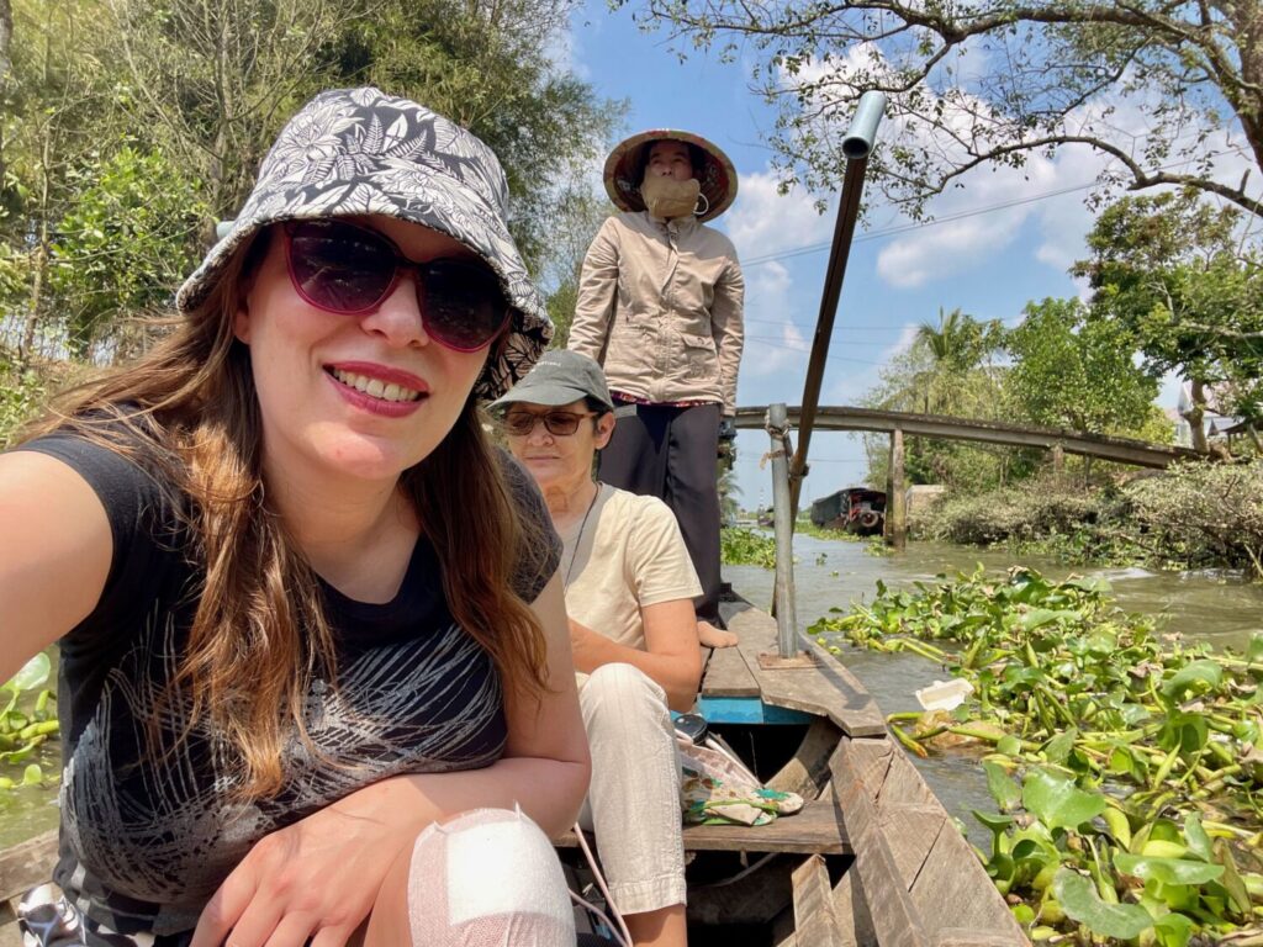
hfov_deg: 73.9
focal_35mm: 23
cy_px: 474
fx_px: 839
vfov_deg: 58.9
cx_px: 632
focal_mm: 2.71
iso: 25
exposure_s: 1/447
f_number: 2.2
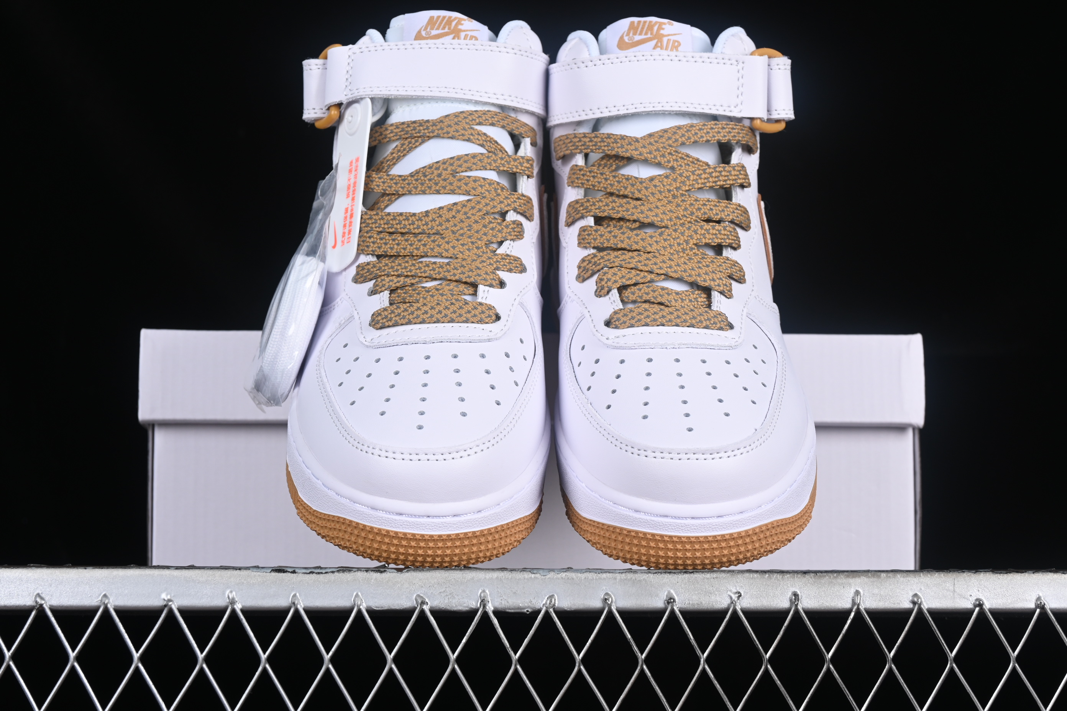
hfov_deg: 27.0
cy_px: 356
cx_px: 534
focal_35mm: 75
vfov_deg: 18.2
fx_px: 2223
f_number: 8
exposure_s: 1/100
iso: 160
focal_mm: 50
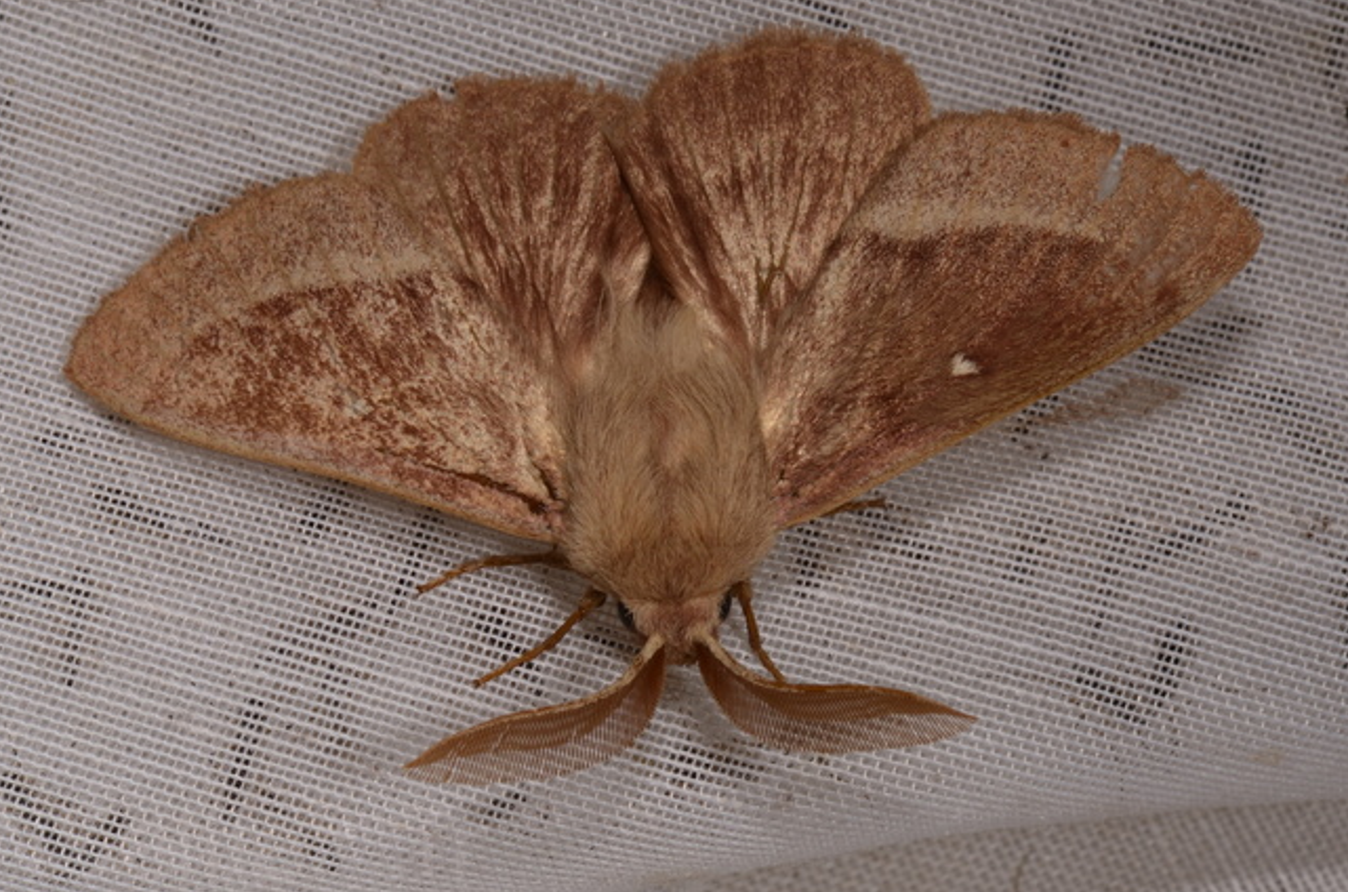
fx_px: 5887
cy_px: 358
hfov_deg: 13.1
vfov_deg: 8.7
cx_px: 658
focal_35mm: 158
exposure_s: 1/60
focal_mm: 85
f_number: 22
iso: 100
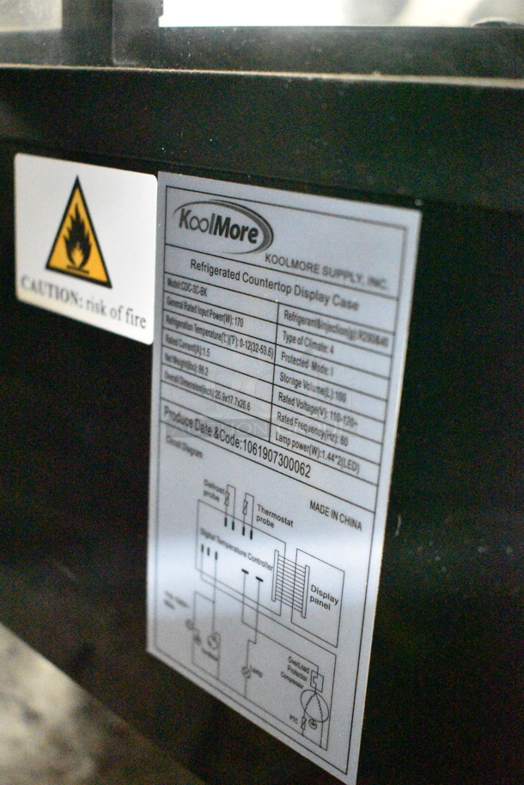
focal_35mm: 42
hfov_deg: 31.9
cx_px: 262
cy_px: 392
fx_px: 916
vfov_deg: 46.4
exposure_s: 1/40
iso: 25600
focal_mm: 28
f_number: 4.2
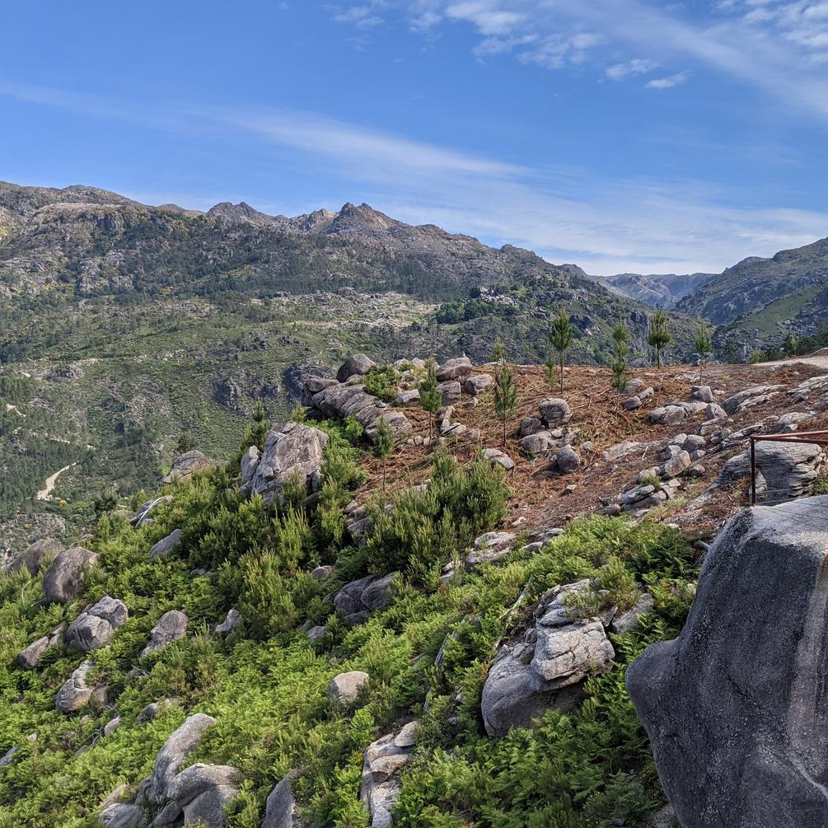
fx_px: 1028
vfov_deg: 43.8
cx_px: 546
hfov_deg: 43.3
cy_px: 374
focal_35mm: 38
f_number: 1.73
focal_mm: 4.38
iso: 62
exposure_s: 1/3906
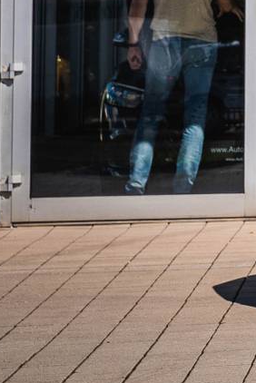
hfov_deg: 6.3
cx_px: 802
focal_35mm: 200
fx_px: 2130
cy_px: -83
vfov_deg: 10.1
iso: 500
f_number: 5
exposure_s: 1/800
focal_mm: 44
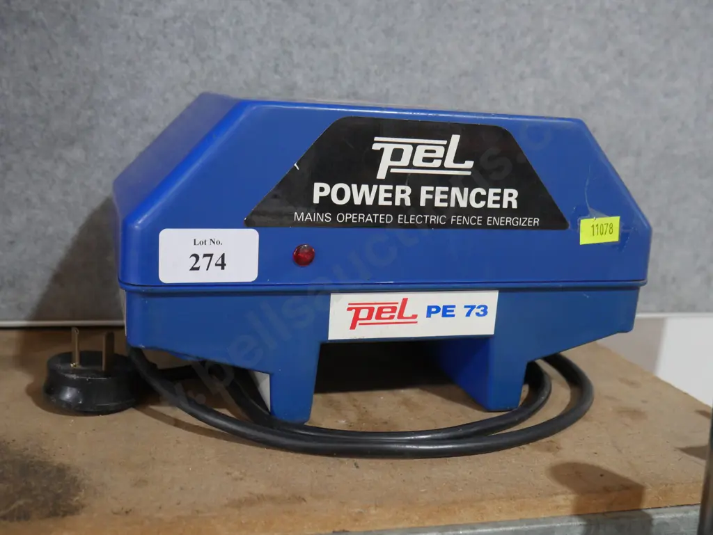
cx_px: 356
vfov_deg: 36.0
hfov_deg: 46.8
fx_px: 824
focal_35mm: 40
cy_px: 268
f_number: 4.5
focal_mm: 20
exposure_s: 1/60
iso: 1250
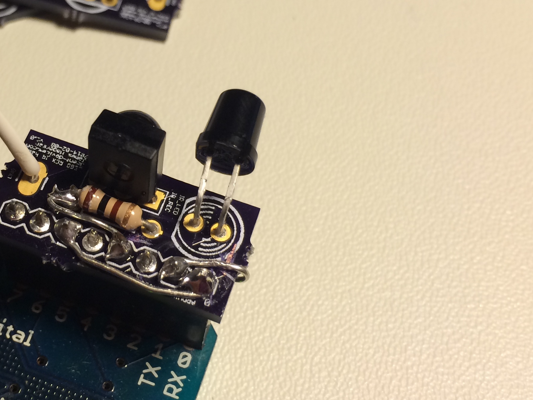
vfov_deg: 26.5
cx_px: 123
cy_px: 170
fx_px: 847
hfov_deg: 34.1
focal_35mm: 55
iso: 40
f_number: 2.2
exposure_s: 1/40
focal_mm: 4.12
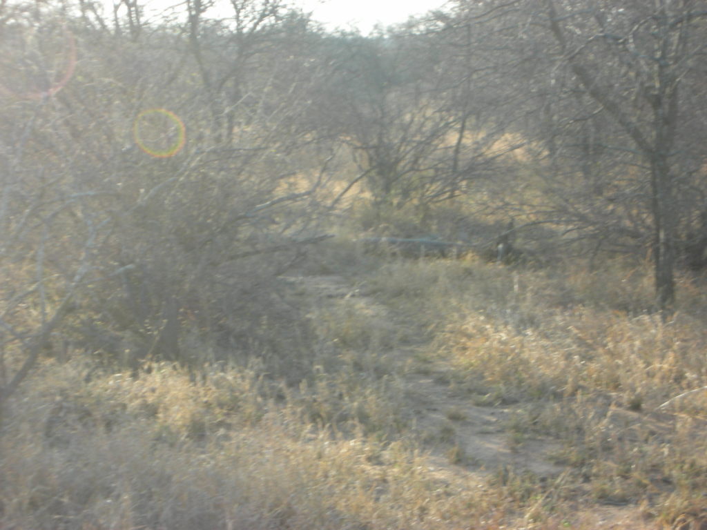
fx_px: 2145
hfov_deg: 18.7
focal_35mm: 105
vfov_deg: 14.1
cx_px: 354
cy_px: 265
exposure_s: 1/60.3
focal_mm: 17.4
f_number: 5.4
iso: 66
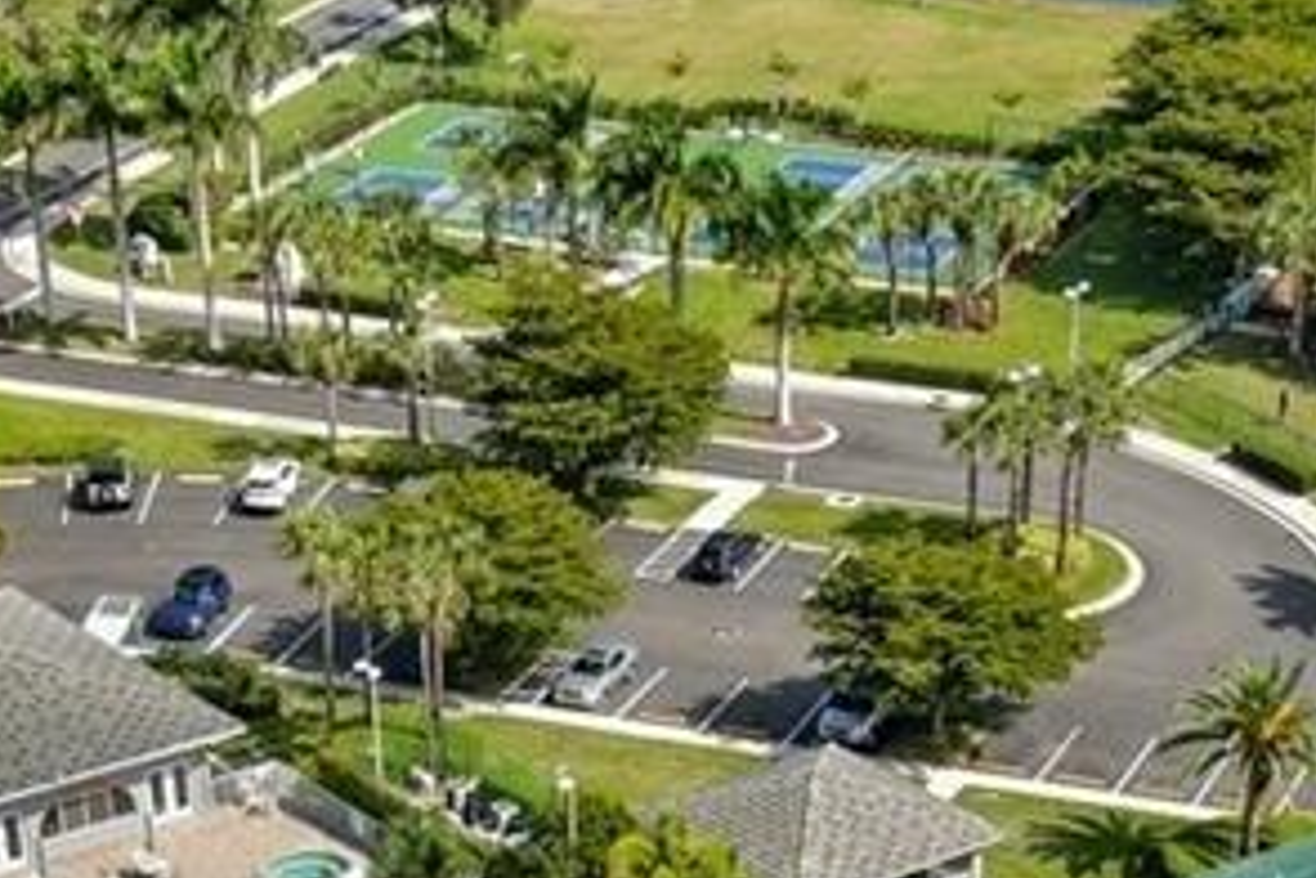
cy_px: 1514
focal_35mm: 101
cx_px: 819
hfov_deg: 20.2
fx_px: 3692
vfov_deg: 12.5
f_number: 6.3
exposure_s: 1/180
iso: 100
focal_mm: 10.57
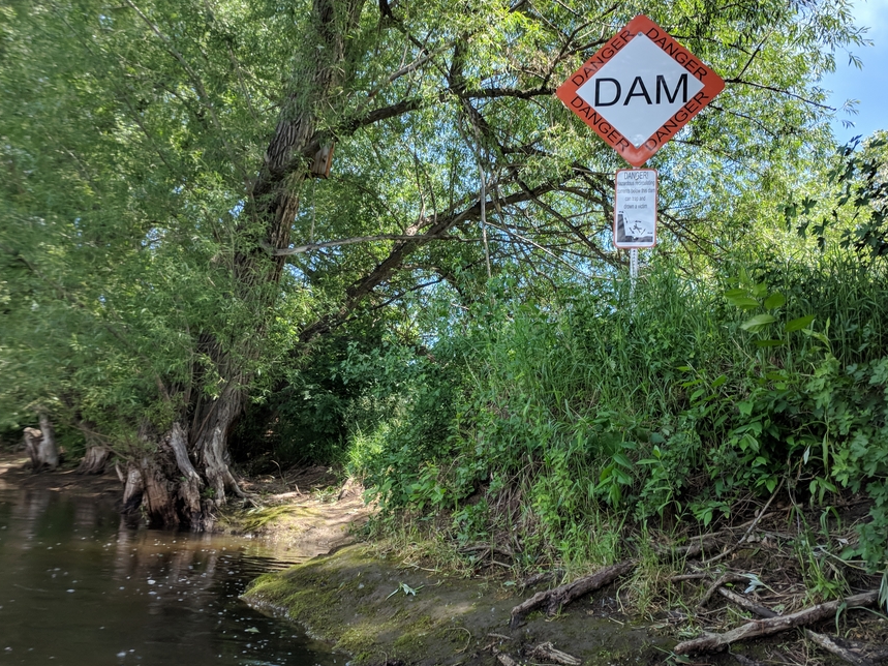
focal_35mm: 31
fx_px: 795
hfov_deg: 58.3
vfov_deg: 45.4
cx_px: 460
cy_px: 344
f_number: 2
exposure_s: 1/739
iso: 50
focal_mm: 4.67
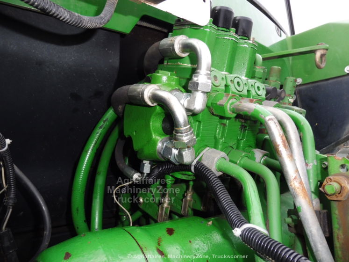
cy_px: 131
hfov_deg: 71.6
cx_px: 174
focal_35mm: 24
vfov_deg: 56.8
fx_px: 242
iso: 200
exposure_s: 1/60
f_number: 3.3
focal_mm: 4.3
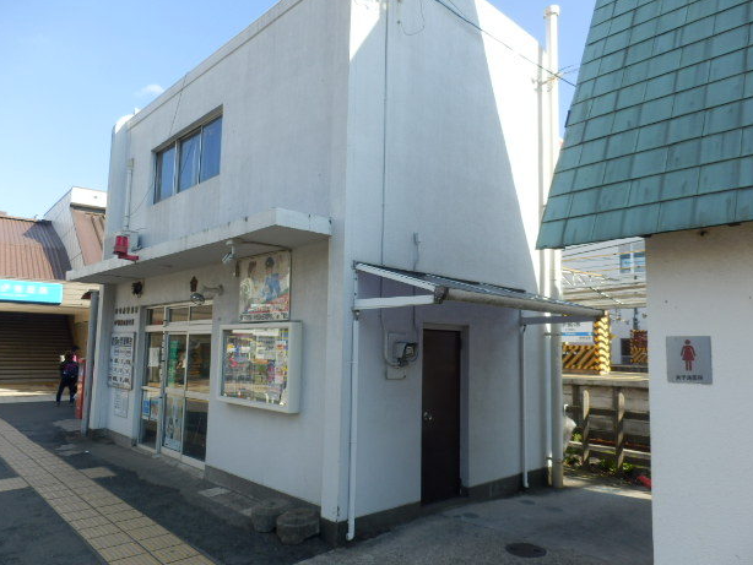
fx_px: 544
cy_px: 290
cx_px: 386
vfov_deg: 54.9
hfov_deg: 69.4
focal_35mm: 25
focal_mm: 4.2
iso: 80
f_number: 3
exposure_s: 1/500
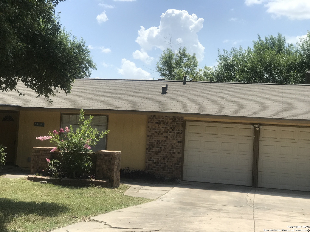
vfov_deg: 25.7
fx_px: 510
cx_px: 155
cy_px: 116
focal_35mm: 57
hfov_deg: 33.8
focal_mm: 6.6
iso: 20
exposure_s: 1/977
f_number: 2.8
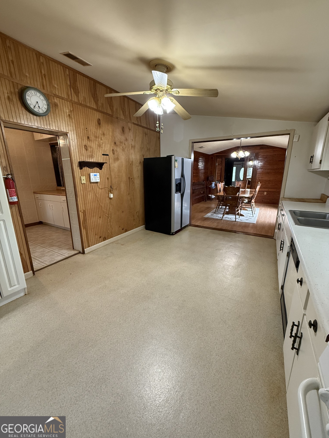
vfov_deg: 102.1
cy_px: 219
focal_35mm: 14
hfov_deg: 85.7
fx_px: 177
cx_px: 164
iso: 320
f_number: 2.2
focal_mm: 2.22
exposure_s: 1/60
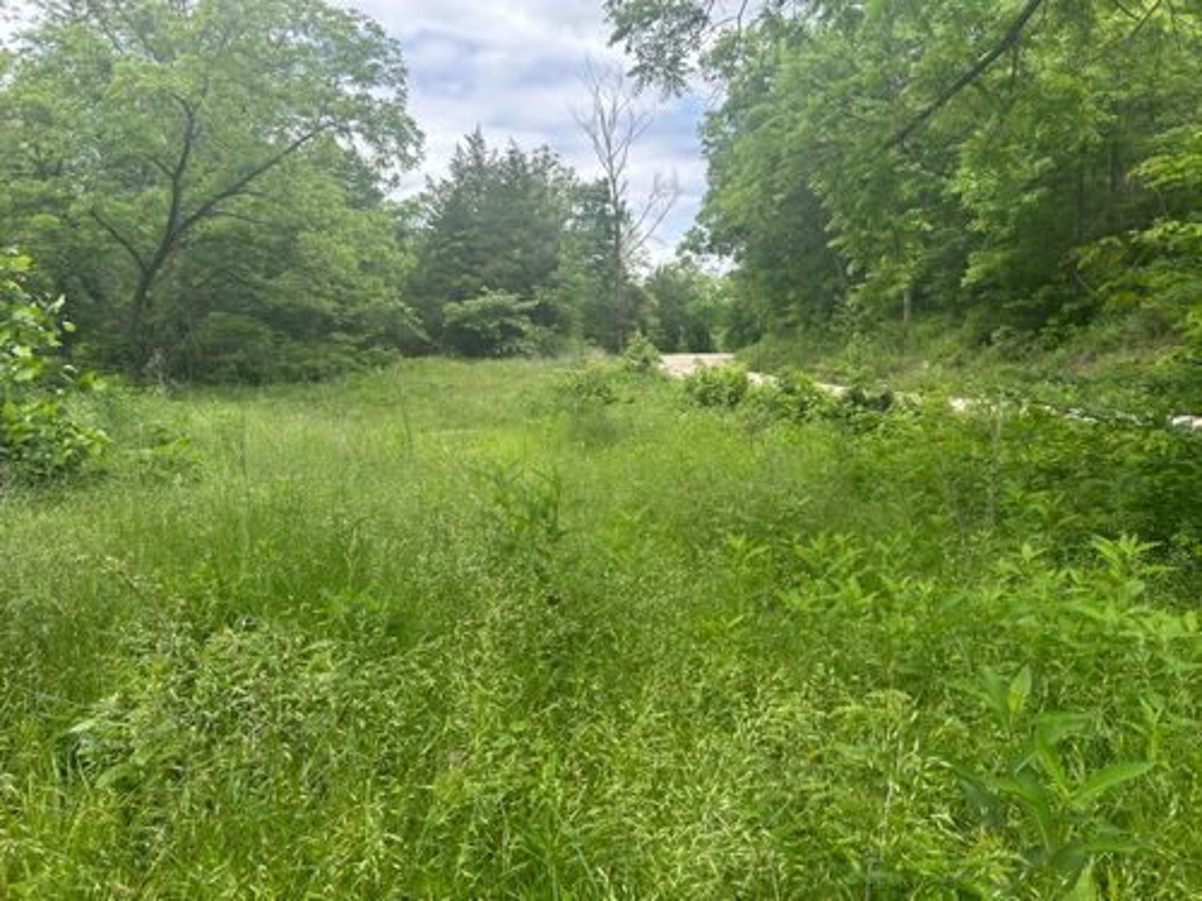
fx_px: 903
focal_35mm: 26
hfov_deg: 67.3
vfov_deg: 53.1
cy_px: 450
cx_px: 601
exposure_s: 1/1068
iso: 50
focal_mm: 5.7
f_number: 1.5
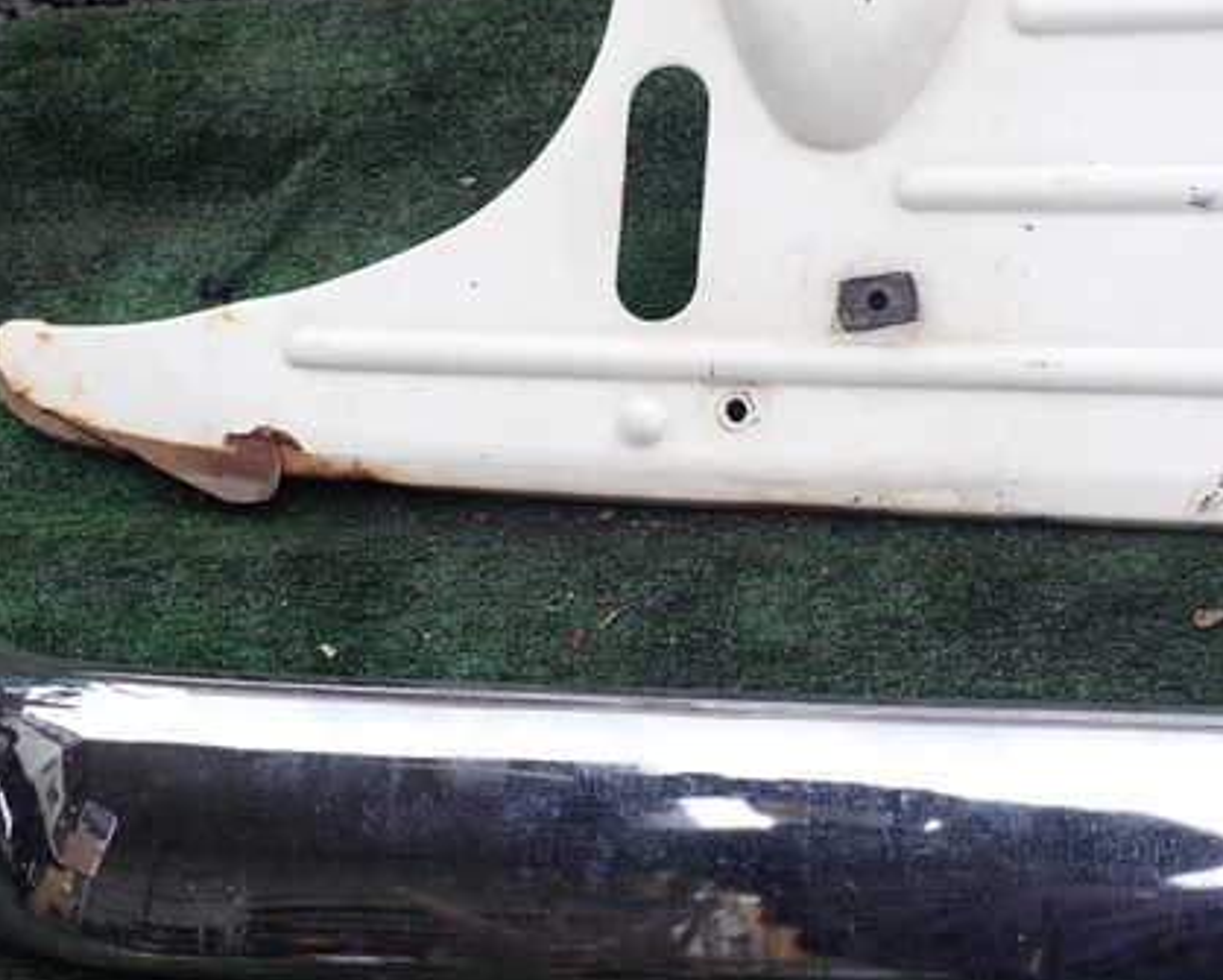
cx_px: 679
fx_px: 1521
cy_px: 491
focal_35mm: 42
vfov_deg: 35.7
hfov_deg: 43.7
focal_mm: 5.4
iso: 100
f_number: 3.2
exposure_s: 1/125
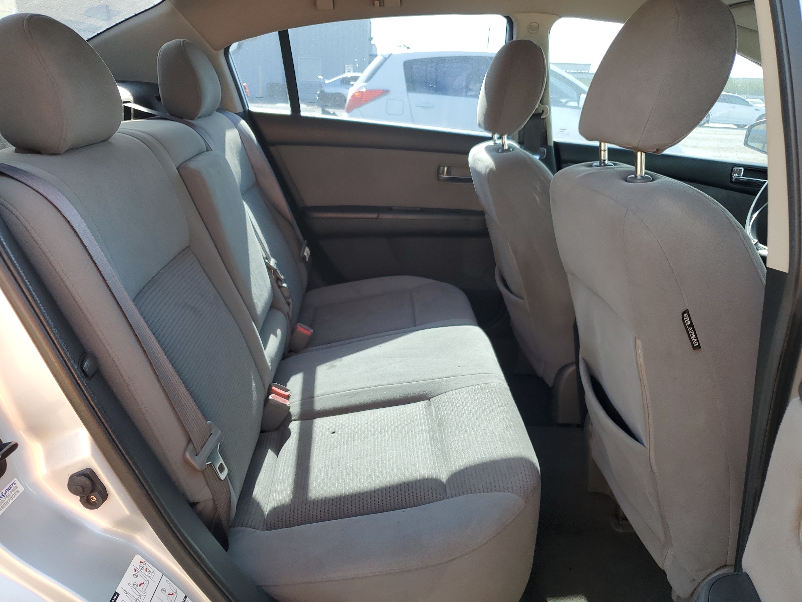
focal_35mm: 26
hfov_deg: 67.3
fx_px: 602
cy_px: 301
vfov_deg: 53.1
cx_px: 401
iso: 50
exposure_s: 1/233
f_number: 1.5
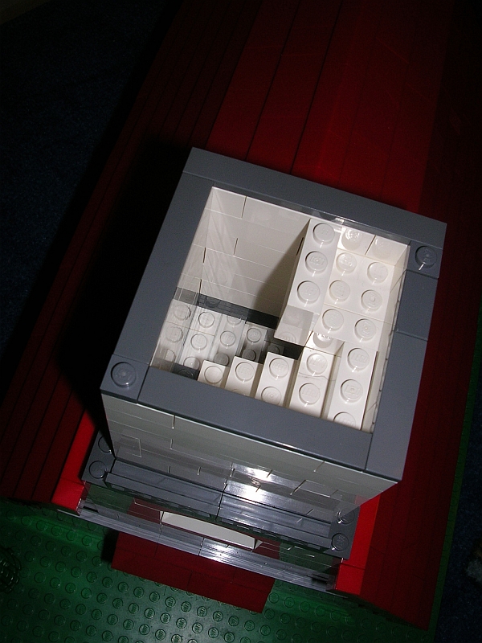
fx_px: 705
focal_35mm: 38
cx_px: 241
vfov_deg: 49.0
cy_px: 322
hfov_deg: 37.7
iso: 50
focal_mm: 5.8
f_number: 5.6
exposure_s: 1/60.1
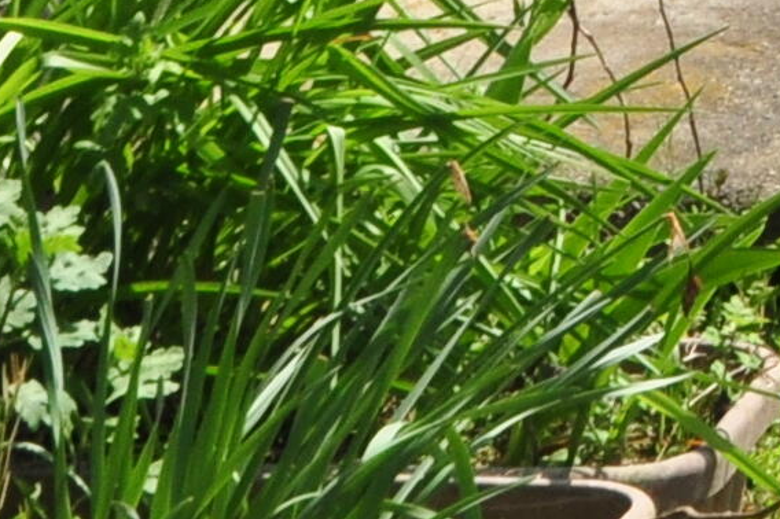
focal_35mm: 249
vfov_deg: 5.0
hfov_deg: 6.8
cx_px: 2904
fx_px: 5392
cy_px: -1402
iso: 320
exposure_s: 1/200
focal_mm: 22
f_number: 13
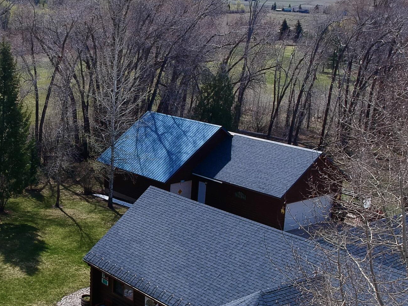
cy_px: 179
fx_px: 684
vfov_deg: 25.2
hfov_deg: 31.9
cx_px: 53
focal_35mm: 58
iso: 100
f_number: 2.6
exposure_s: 1/1250
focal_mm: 4.49
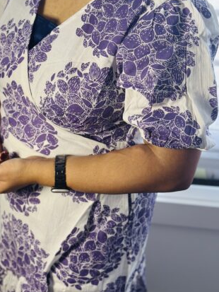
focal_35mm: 69
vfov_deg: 28.2
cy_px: 154
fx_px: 582
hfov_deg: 21.2
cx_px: 74
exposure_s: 1/60
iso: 160
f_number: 1.78
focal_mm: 6.86
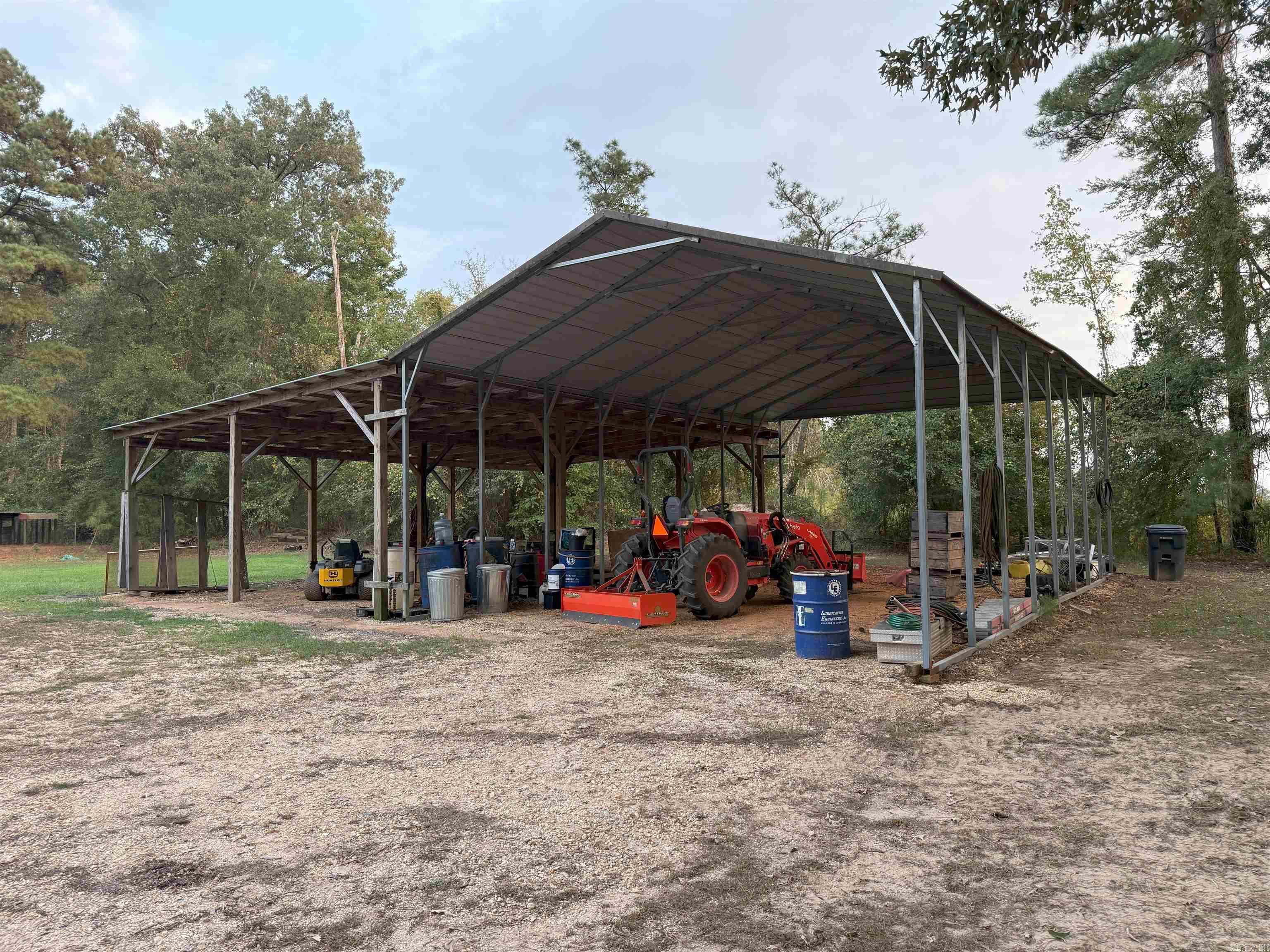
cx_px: 635
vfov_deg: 56.8
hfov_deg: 71.6
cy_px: 476
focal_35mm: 24
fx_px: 881
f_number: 1.78
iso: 160
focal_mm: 6.76
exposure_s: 1/121
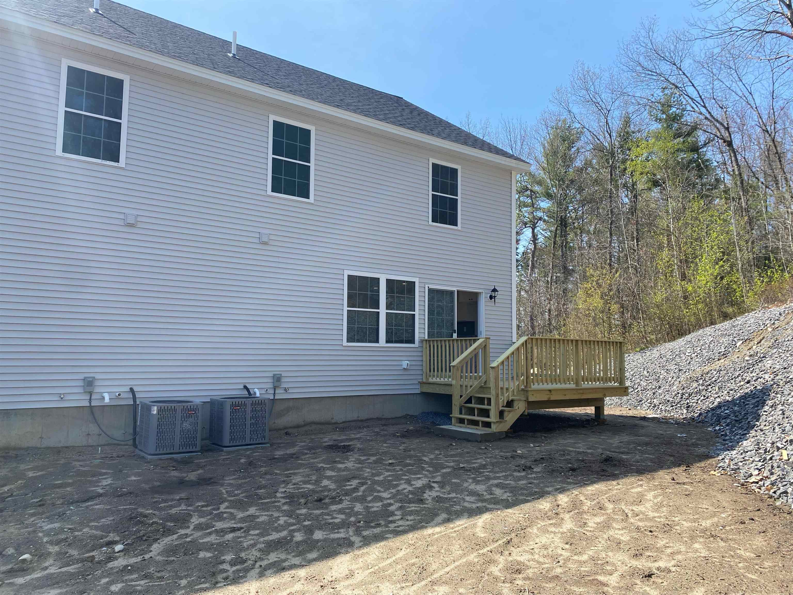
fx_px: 596
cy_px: 298
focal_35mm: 26
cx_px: 396
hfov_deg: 67.3
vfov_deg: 53.1
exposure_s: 1/1330
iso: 32
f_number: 1.8
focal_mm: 4.25
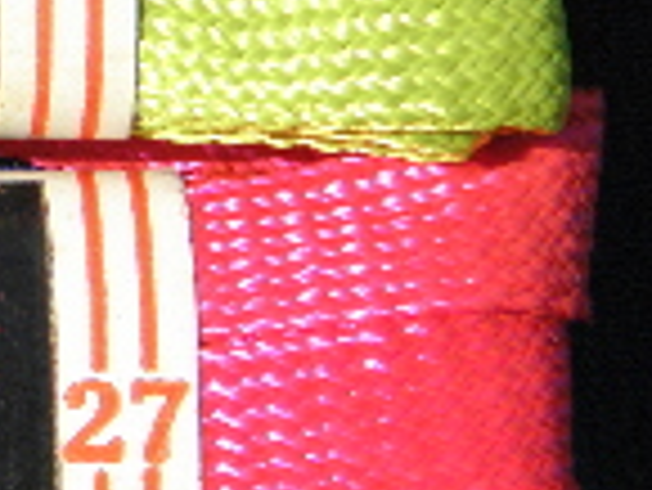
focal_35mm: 209
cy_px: 189
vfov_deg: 7.1
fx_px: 3940
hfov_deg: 9.1
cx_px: -456
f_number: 8.2
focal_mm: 10.6
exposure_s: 1/200
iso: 125
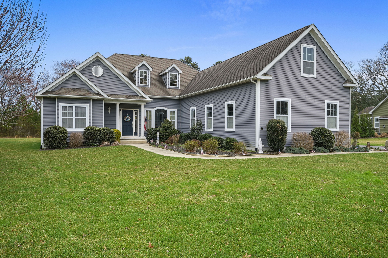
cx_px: 194
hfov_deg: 71.5
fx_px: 269
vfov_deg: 51.2
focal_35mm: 25
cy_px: 129
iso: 320
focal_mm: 25
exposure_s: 1/50
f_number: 8
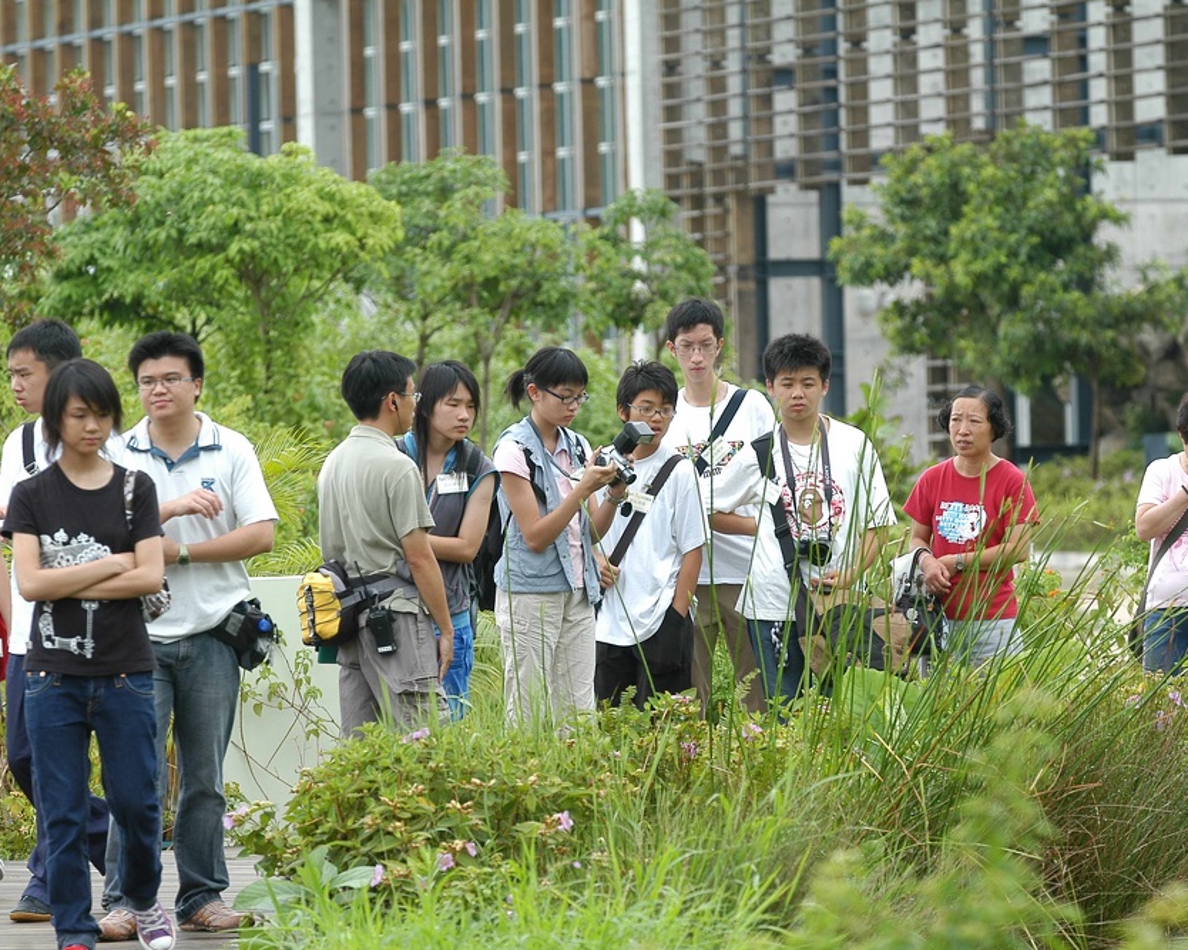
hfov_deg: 7.3
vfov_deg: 5.9
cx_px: 551
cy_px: 476
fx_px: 9266
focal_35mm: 264
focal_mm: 155
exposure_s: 1/250
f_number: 4.5
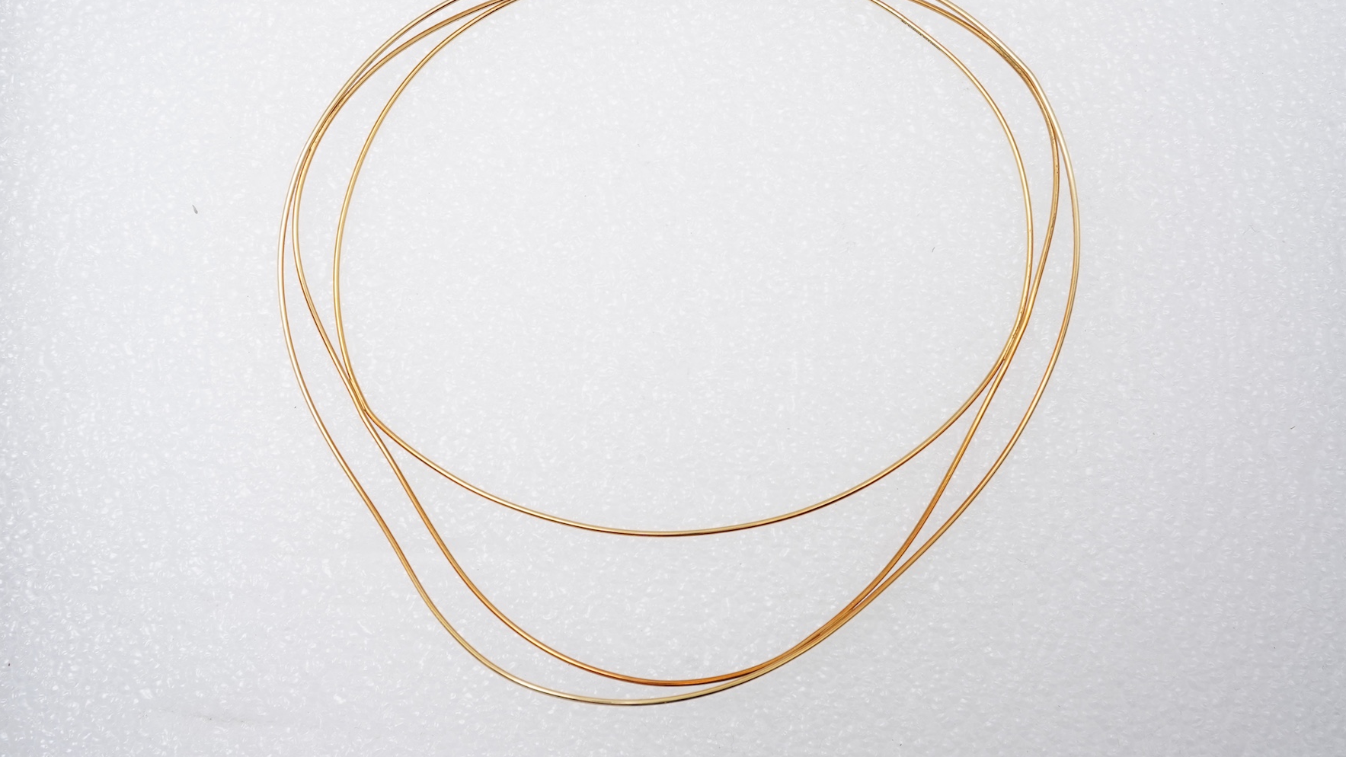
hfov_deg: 42.9
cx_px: 669
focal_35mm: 48
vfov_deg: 24.9
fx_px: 1713
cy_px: 302
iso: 400
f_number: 18
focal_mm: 30
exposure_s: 1/125
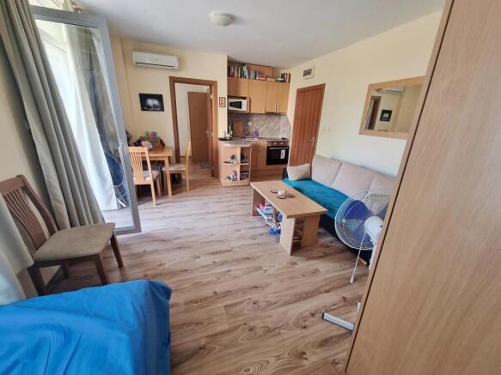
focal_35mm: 13
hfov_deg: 106.2
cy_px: 188
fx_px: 188
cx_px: 250
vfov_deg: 89.9
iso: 250
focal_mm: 2.2
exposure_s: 1/50
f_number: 2.2
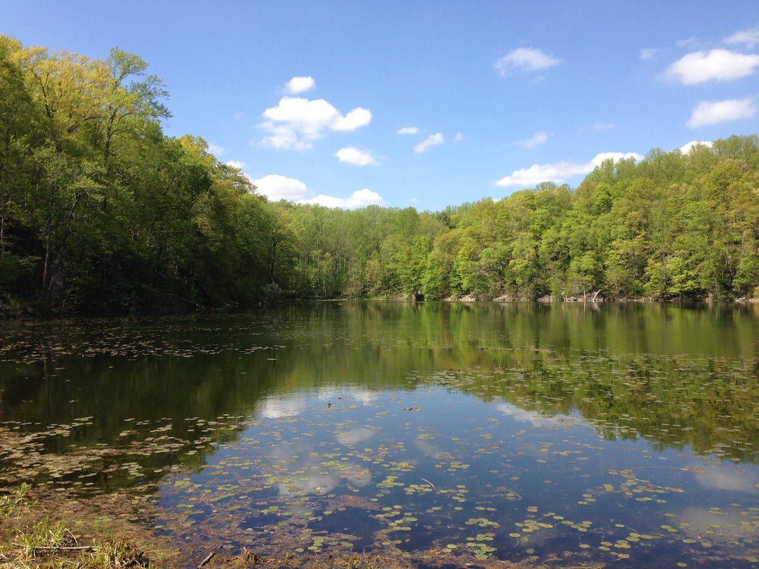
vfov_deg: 42.9
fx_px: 724
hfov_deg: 55.4
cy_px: 284
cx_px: 380
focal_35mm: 33
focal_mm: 4.13
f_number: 2.4
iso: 50
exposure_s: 1/968
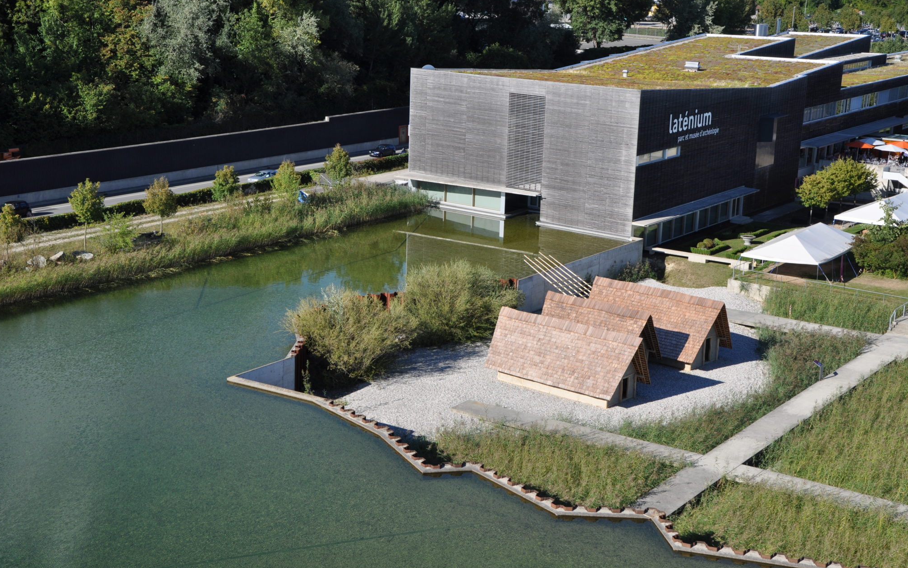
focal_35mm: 59
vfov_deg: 22.0
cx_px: 459
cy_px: 279
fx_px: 1460
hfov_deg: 34.5
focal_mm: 38
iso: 200
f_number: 9
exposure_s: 1/320
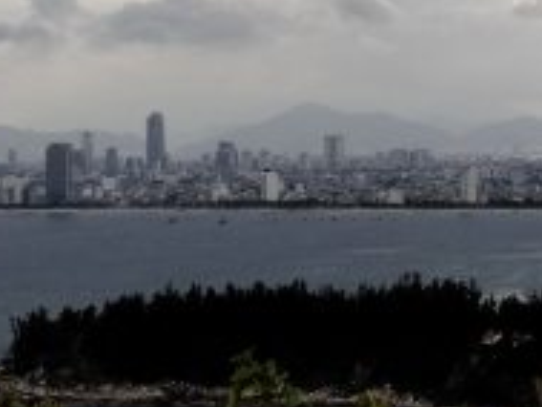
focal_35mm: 169
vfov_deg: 8.7
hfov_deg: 11.5
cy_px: -95
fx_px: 2648
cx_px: 582
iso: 100
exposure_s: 1/370
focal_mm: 4.75
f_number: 1.8
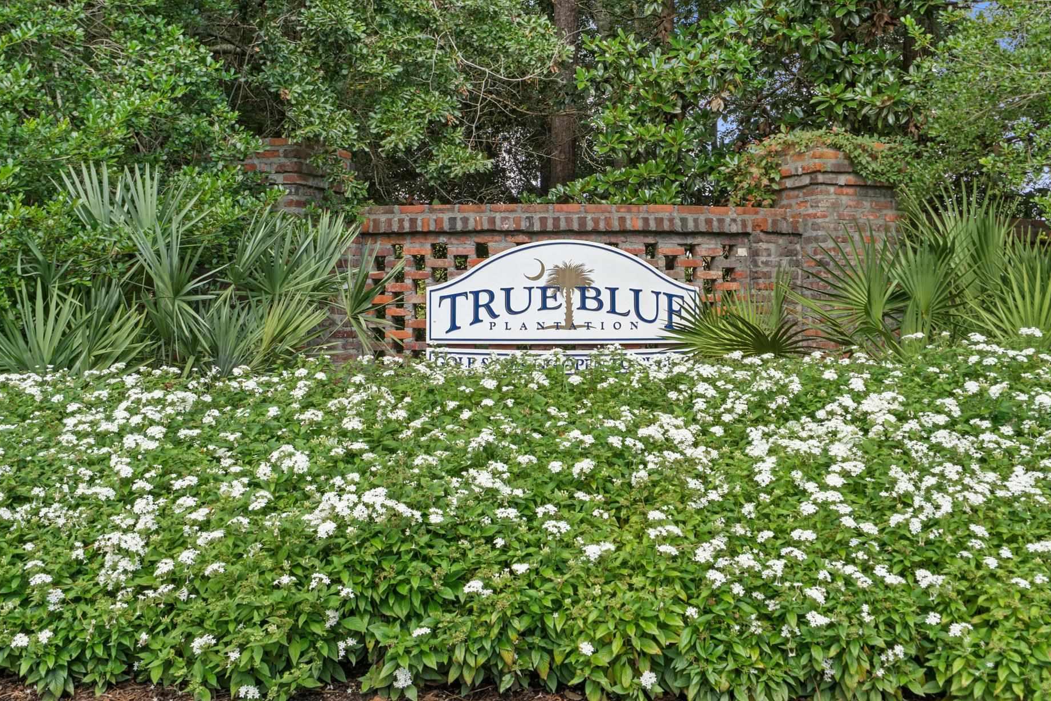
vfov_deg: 31.8
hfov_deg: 46.4
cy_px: 274
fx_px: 1226
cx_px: 558
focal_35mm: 42
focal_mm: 31
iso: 320
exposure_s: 1/80
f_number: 8
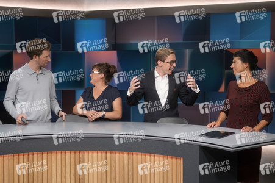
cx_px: 138
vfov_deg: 29.8
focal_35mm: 45
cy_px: 92
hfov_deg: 43.6
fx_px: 343
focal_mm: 30
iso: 640
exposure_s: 1/200
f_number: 2.2
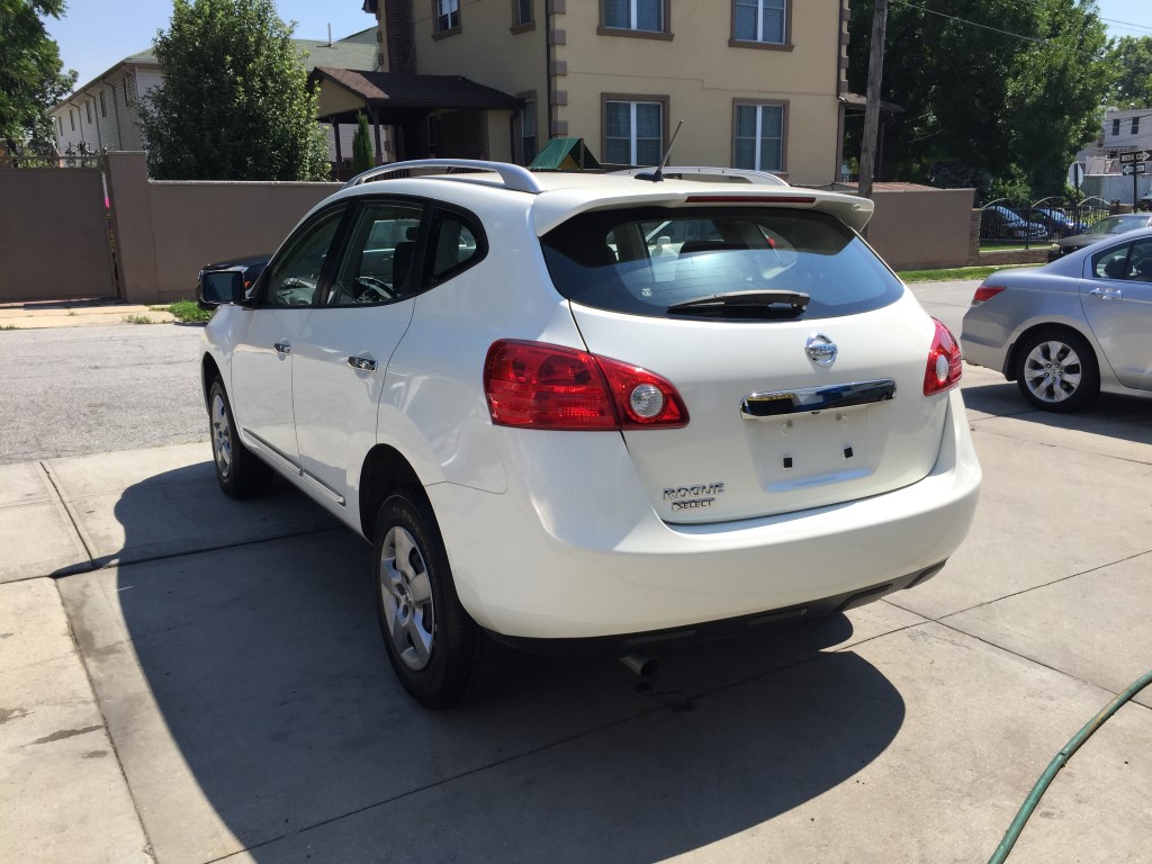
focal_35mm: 29
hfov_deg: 61.7
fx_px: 965
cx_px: 576
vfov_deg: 48.2
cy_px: 432
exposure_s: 1/1582
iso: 32
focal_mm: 4.15
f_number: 2.2
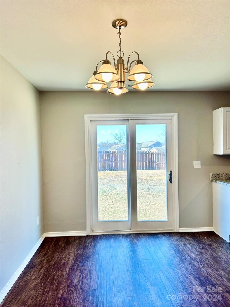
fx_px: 230
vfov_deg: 67.3
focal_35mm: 26
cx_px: 115
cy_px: 154
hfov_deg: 53.1
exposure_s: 1/253
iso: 50
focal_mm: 5.7
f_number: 1.5
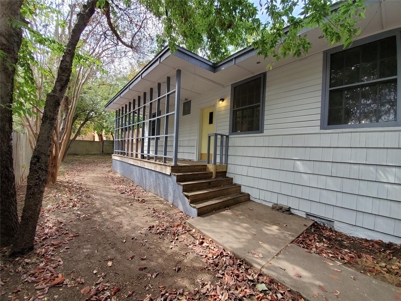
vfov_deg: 89.9
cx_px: 200
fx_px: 151
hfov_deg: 106.2
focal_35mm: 13
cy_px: 150
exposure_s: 1/119
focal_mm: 1.8
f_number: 2.2
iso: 50
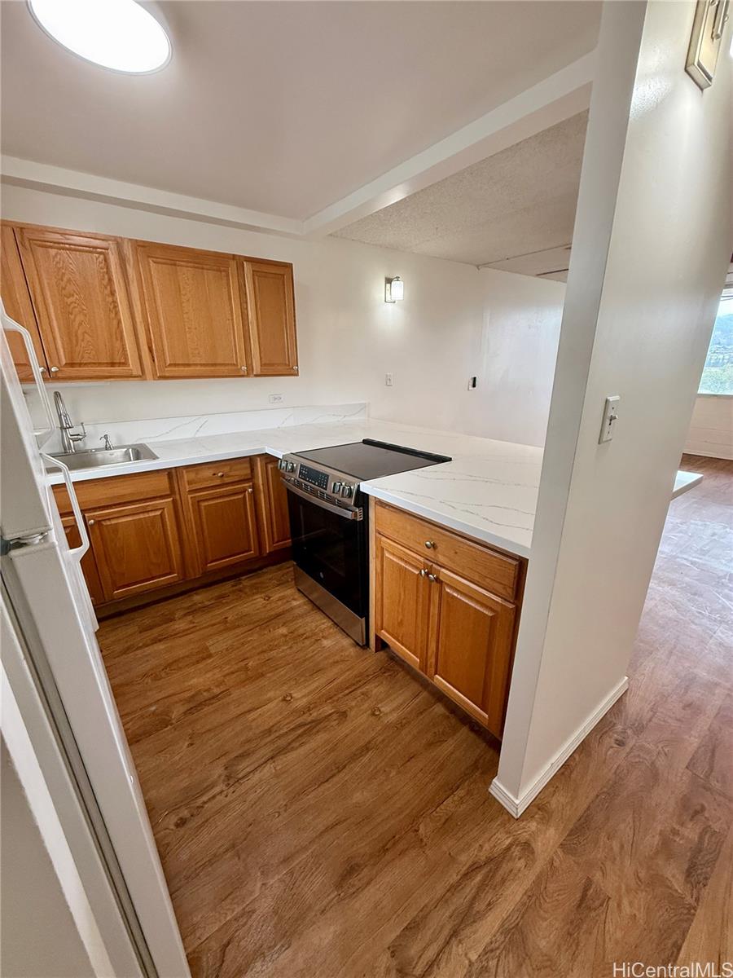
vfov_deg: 102.1
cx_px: 366
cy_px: 489
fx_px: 395
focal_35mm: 14
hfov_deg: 85.7
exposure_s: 1/120
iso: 200
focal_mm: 2.22
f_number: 2.2
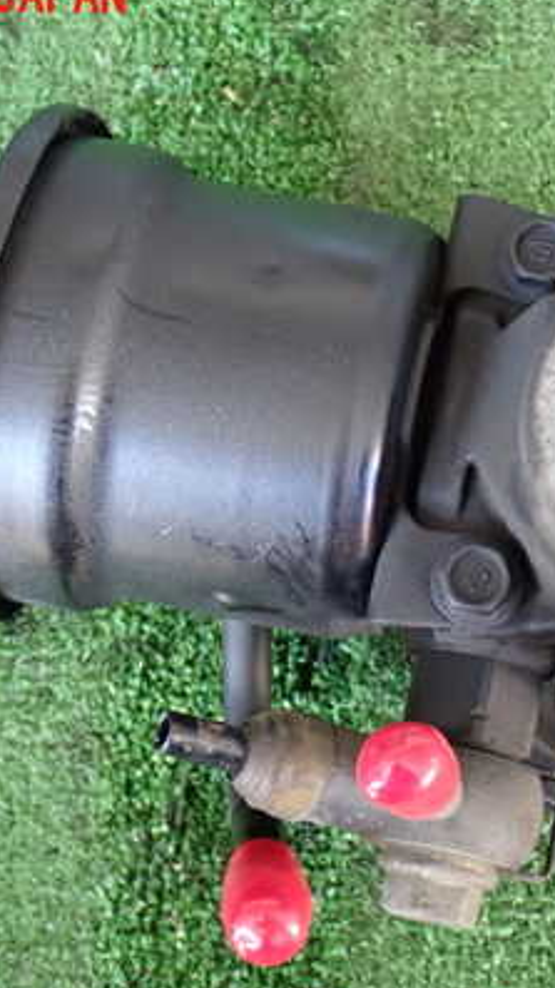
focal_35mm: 89
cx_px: 421
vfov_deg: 23.9
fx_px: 2331
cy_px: 525
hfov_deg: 13.5
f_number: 3.3
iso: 500
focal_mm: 9.65
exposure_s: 1/50
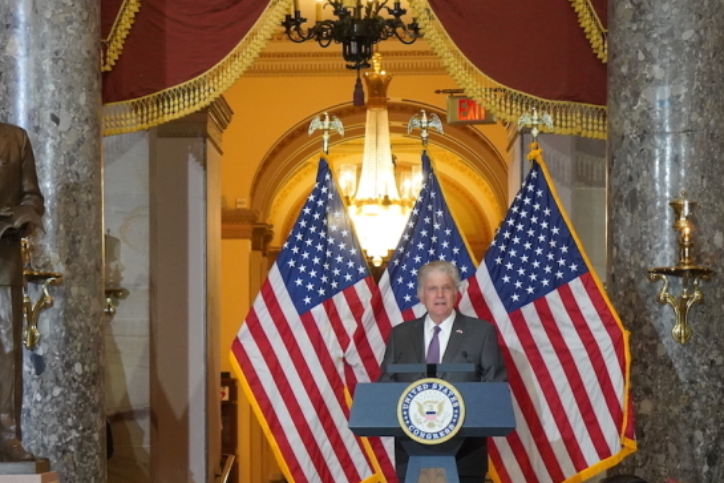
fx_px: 2589
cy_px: 343
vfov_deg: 10.6
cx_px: 236
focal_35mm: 129
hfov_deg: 15.9
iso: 3200
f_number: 4.5
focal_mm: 55
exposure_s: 1/160
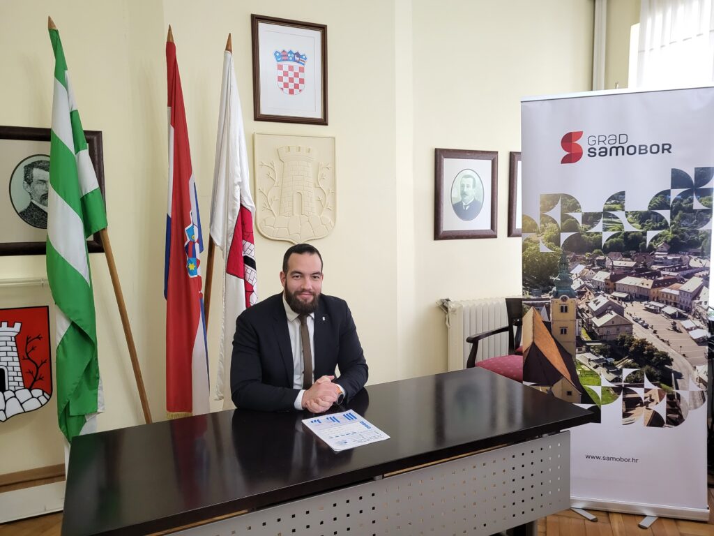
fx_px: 536
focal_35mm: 26
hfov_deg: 67.3
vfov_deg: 53.1
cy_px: 268
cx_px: 357
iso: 800
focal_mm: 5.4
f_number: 1.8
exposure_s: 1/50
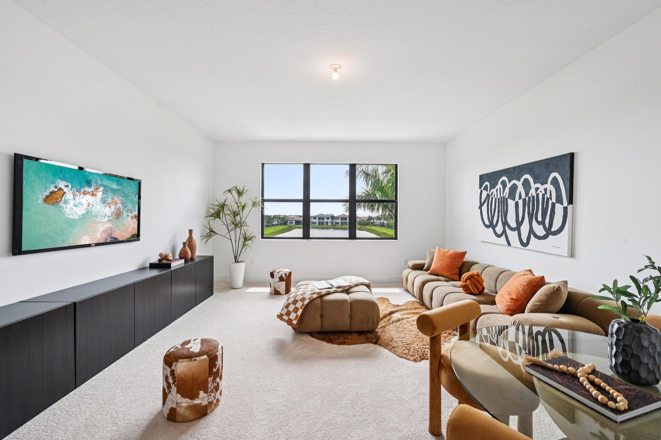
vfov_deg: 81.1
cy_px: 220
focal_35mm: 14
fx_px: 257
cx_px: 330
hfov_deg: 104.3
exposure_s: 1/30
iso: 100
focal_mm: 14
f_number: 8
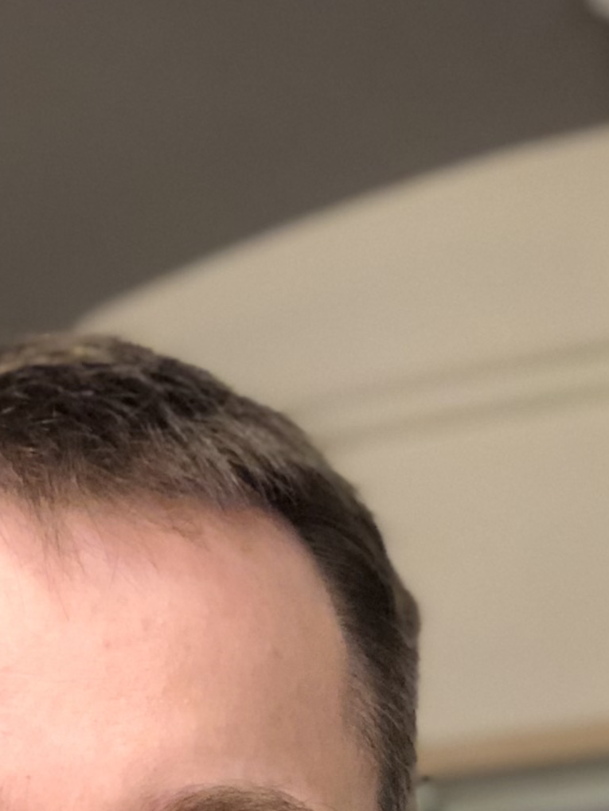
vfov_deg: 18.2
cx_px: 63
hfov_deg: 15.1
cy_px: 1190
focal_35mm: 97
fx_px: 2274
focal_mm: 2.87
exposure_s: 1/33
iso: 125
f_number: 2.2
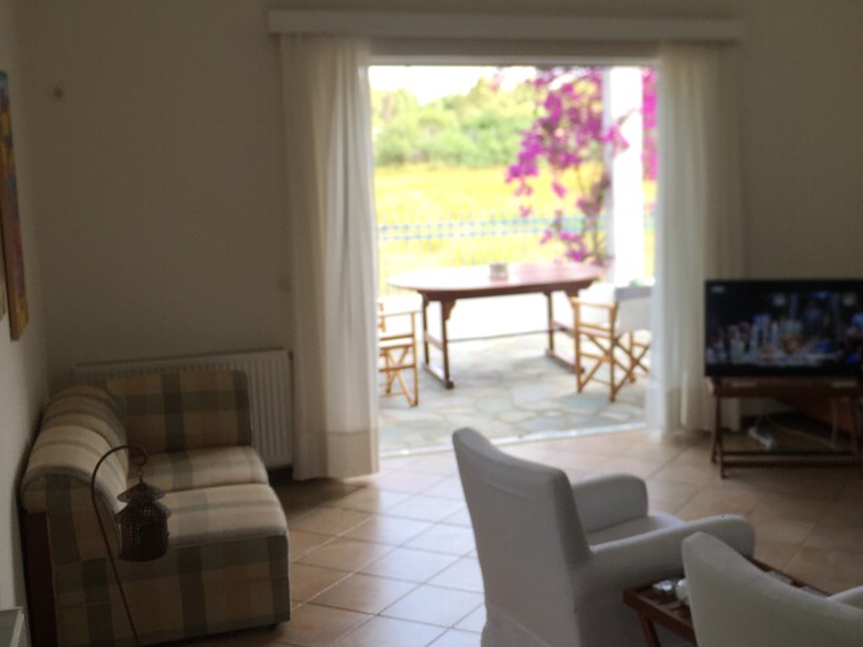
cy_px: 303
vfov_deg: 31.5
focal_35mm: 46
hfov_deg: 40.5
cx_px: 609
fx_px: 1146
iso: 32
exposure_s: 1/118
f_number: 2.2
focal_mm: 4.15
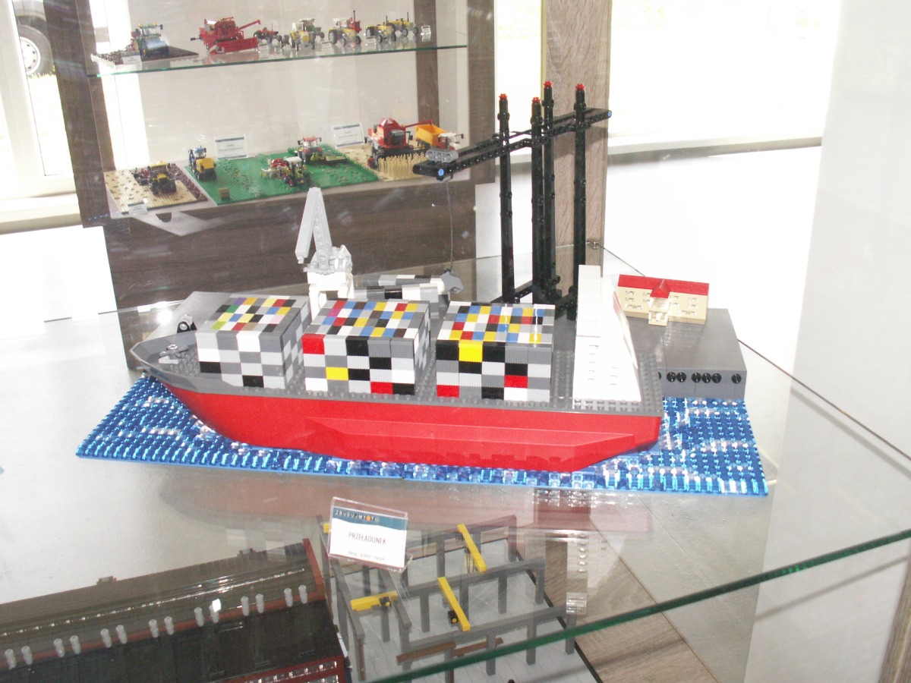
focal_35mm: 35
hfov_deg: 52.6
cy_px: 342
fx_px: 921
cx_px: 456
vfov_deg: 40.7
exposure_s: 1/125
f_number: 2.8
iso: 160
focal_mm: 5.86
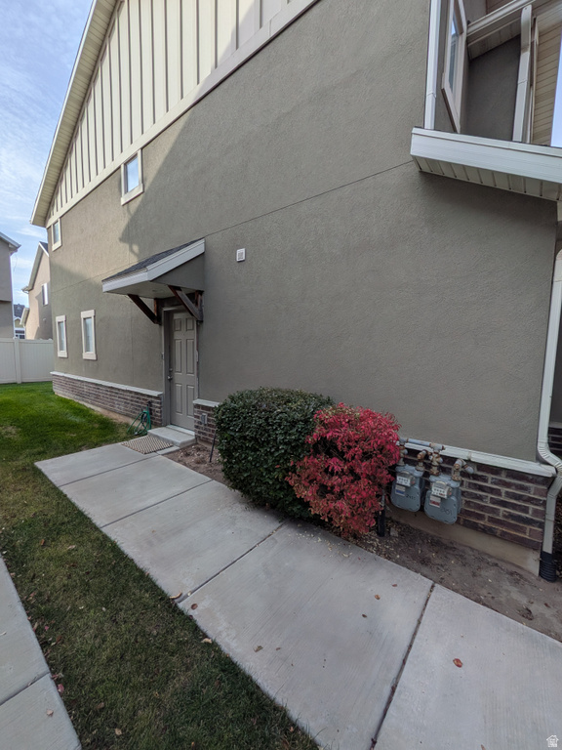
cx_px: 281
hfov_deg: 85.7
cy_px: 375
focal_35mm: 14
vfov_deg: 102.1
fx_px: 303
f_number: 2.2
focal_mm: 1.83
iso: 48
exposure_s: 1/822
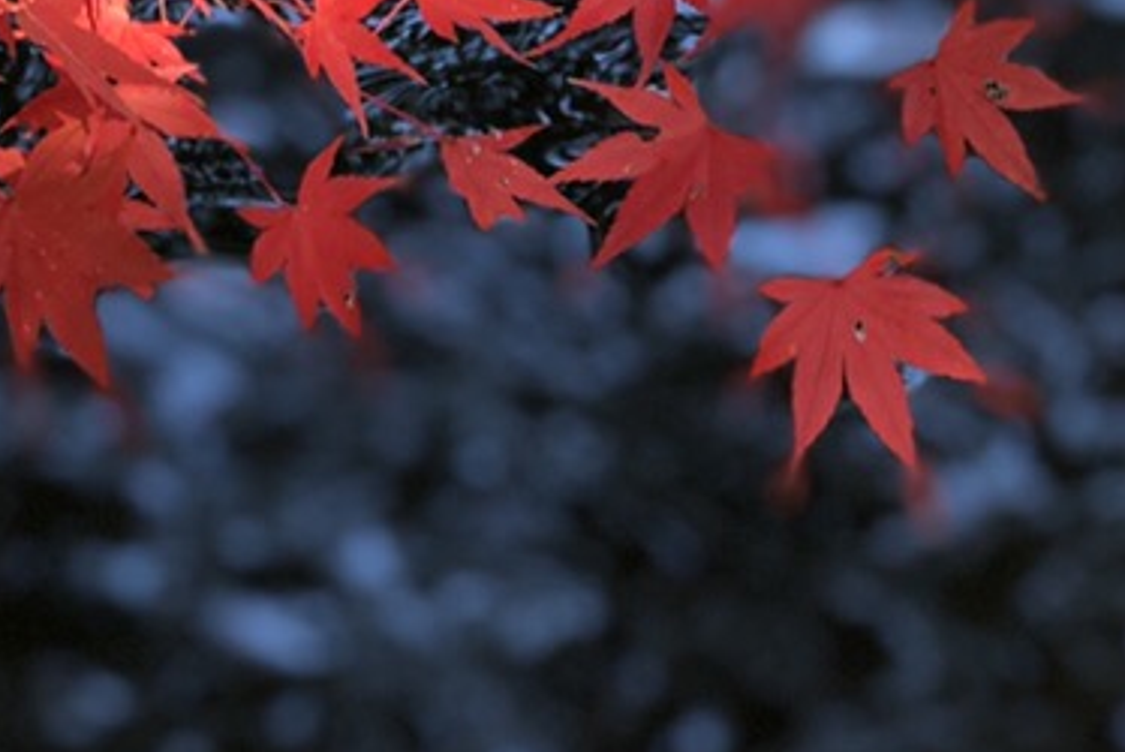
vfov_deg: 7.1
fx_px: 5942
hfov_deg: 10.7
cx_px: -96
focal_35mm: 190
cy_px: -340
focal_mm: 6.6
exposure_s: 1/30
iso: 25
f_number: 2.8
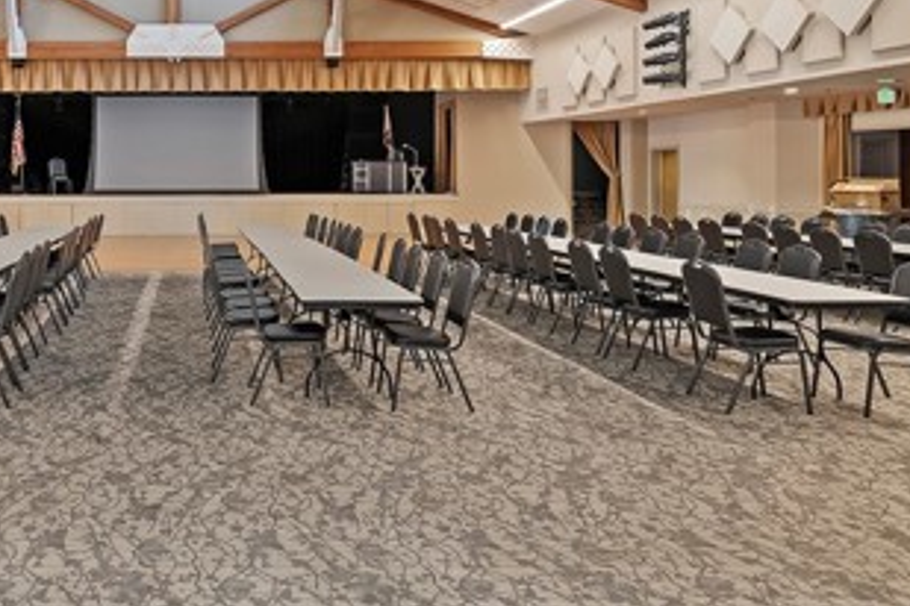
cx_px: 188
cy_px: 168
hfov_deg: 59.0
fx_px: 733
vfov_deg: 43.8
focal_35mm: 29
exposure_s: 1/20
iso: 800
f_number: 4.5
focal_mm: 14
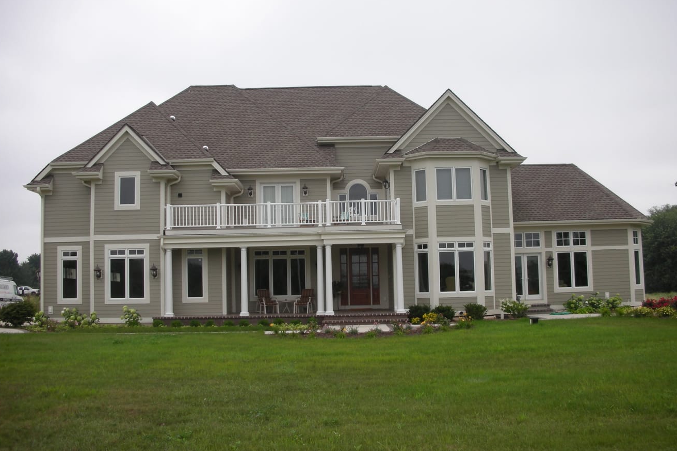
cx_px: 337
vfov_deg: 35.9
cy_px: 222
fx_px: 696
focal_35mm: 37
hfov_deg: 51.9
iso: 50
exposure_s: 1/141
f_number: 3
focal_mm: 5.8
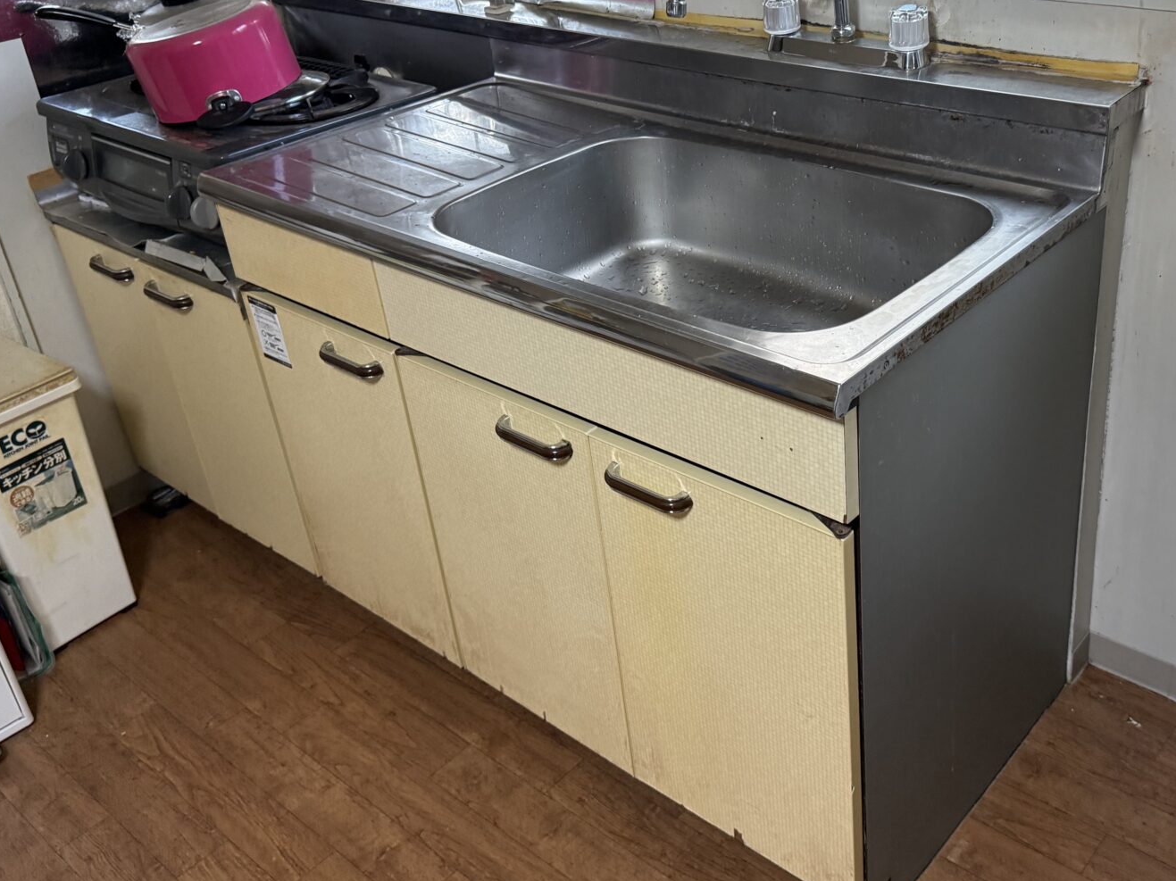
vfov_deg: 40.5
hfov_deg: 52.0
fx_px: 1189
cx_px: 748
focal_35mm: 35
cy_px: 342
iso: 320
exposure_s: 1/120
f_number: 1.78
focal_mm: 6.76
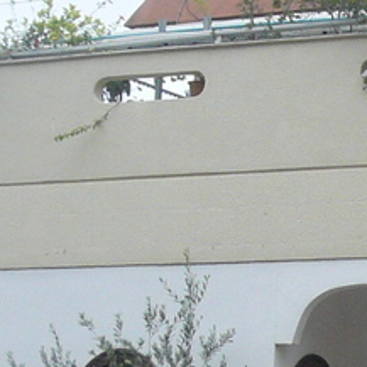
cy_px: 240
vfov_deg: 11.6
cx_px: 496
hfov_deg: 11.3
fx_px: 1799
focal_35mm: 150
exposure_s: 1/1000
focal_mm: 4.6
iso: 100
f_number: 2.8
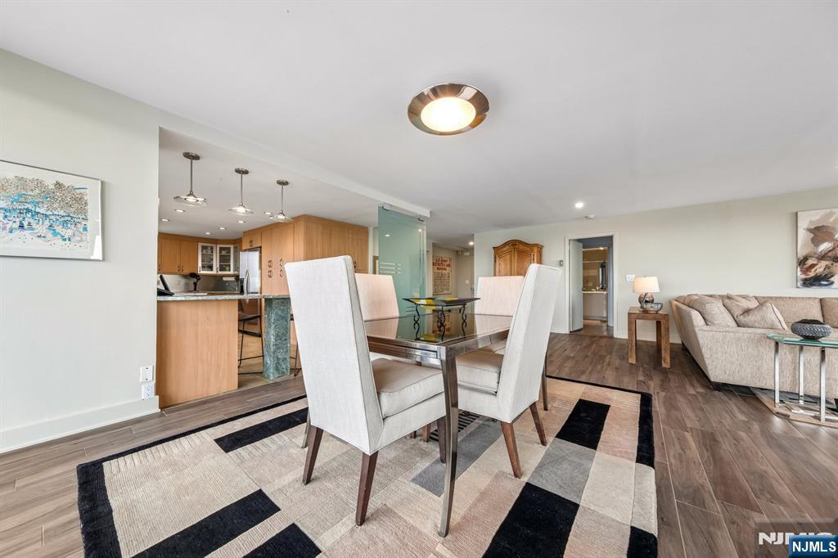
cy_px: 279
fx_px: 279
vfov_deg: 90.0
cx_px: 419
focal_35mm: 12
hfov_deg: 112.6
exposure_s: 1/8
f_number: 8
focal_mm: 8
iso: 160
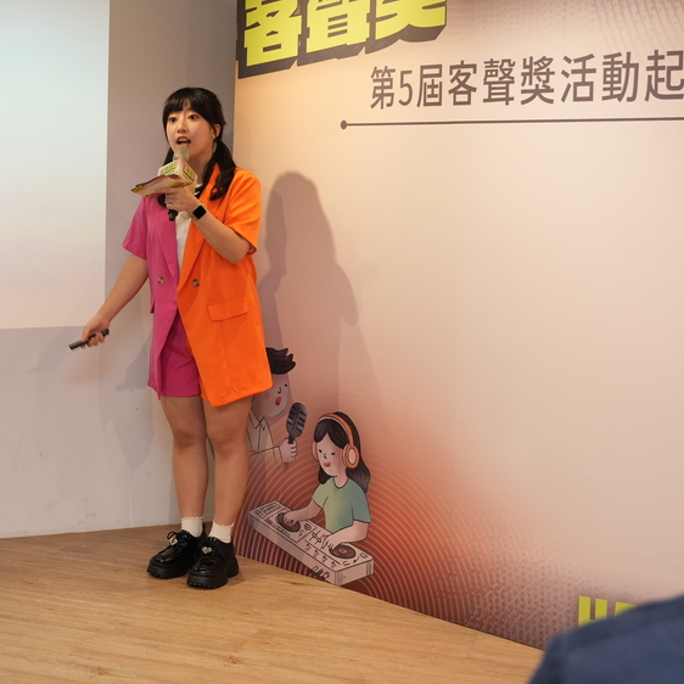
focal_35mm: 61
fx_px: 1364
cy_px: 268
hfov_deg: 27.4
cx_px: 101
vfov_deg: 28.1
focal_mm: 35
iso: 800
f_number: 4
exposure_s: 1/125
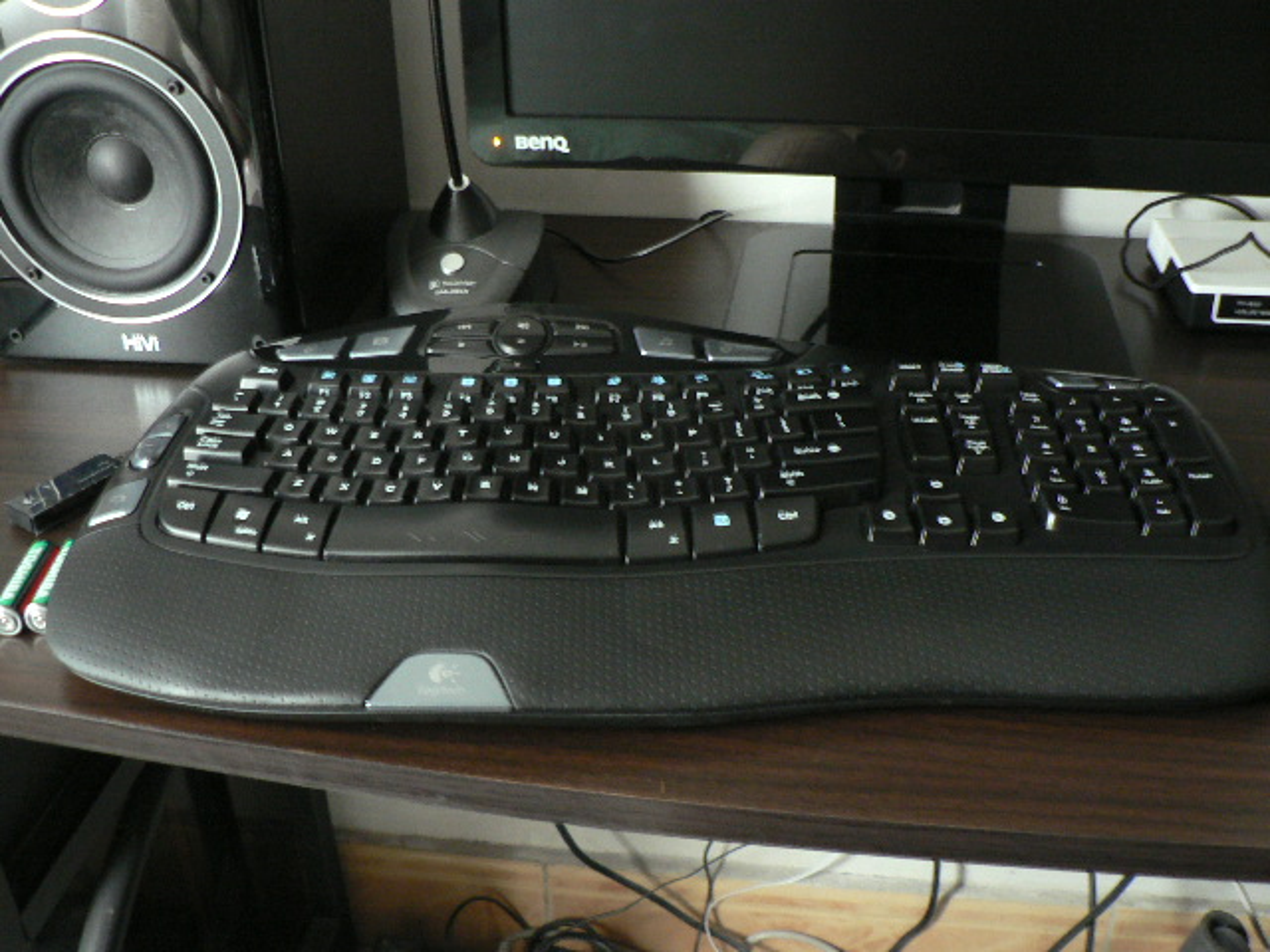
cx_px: 635
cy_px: 476
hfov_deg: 51.4
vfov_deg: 39.7
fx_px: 1321
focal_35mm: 36
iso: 200
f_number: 2.8
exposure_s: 1/4
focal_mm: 6
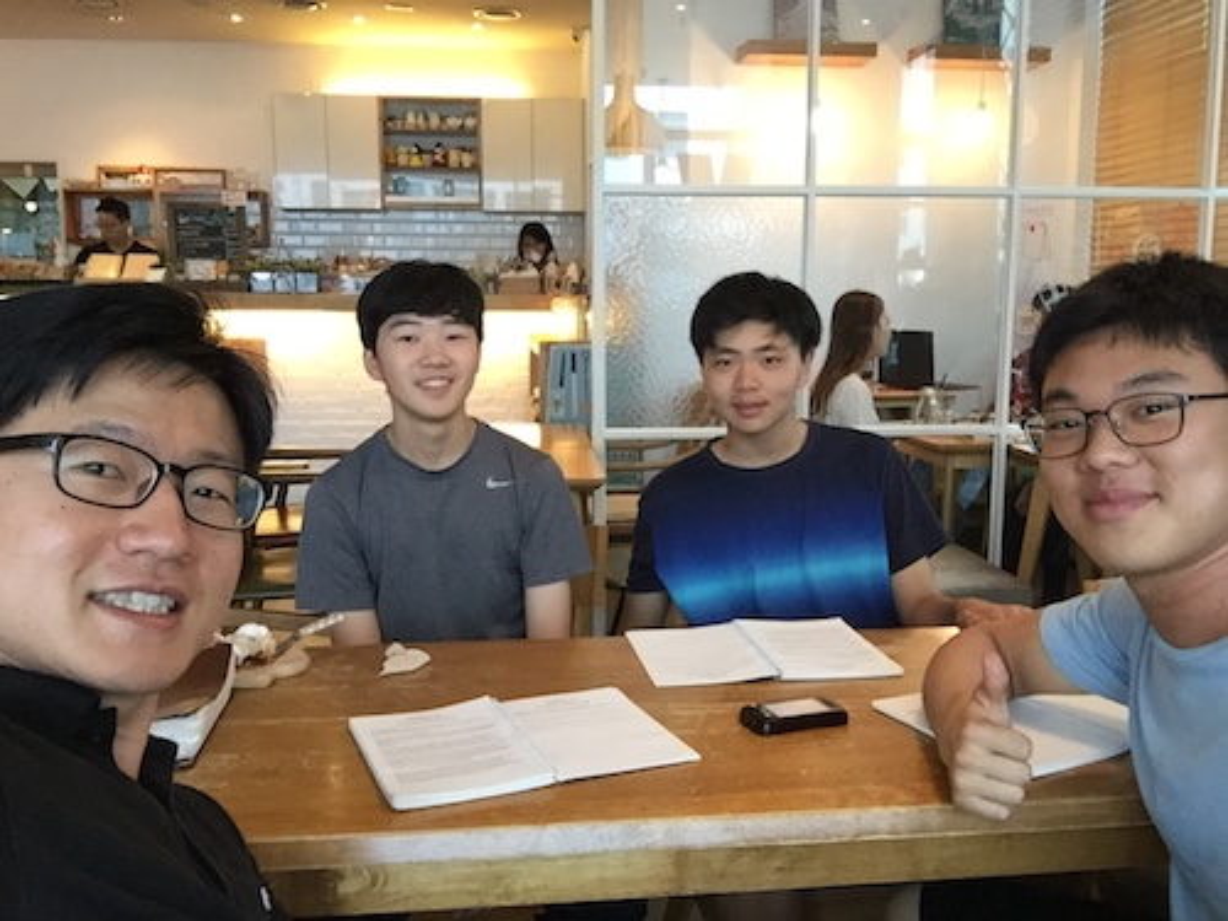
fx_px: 1100
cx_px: 614
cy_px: 460
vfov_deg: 45.4
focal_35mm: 31
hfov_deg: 58.4
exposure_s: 1/30
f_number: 2.2
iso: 125
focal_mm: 2.65
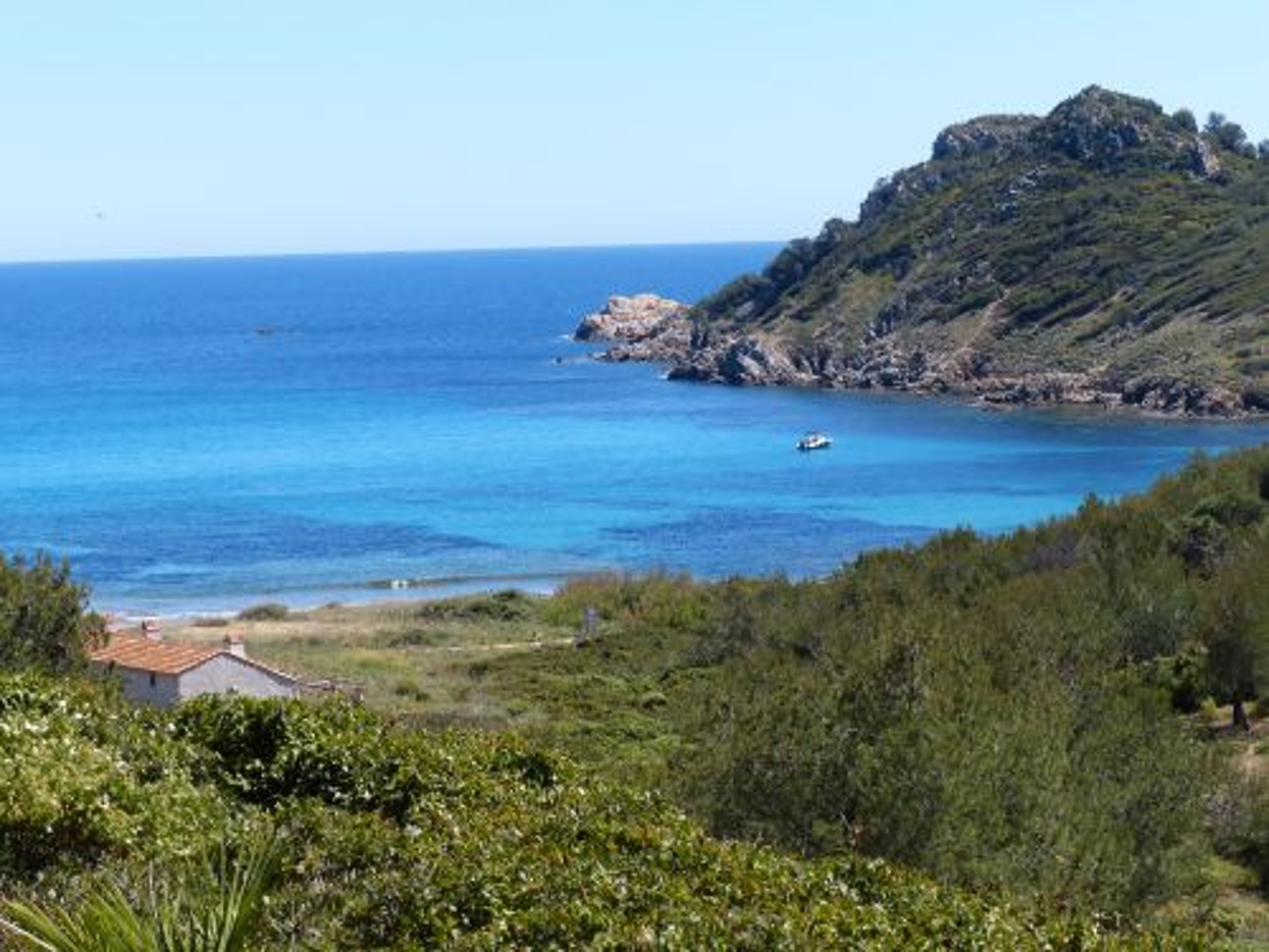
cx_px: 634
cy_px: 476
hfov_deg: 21.5
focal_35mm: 91
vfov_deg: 16.2
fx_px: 3336
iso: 100
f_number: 4
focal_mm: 16.4
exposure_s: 1/640
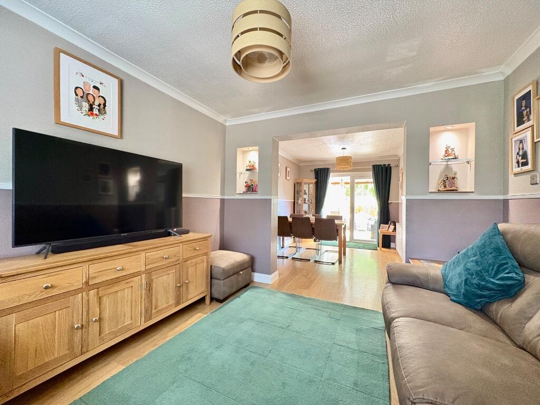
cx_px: 270
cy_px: 202
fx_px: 218
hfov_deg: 102.1
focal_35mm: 14
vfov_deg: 85.7
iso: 640
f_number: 2.2
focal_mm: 2.22
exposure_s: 1/33
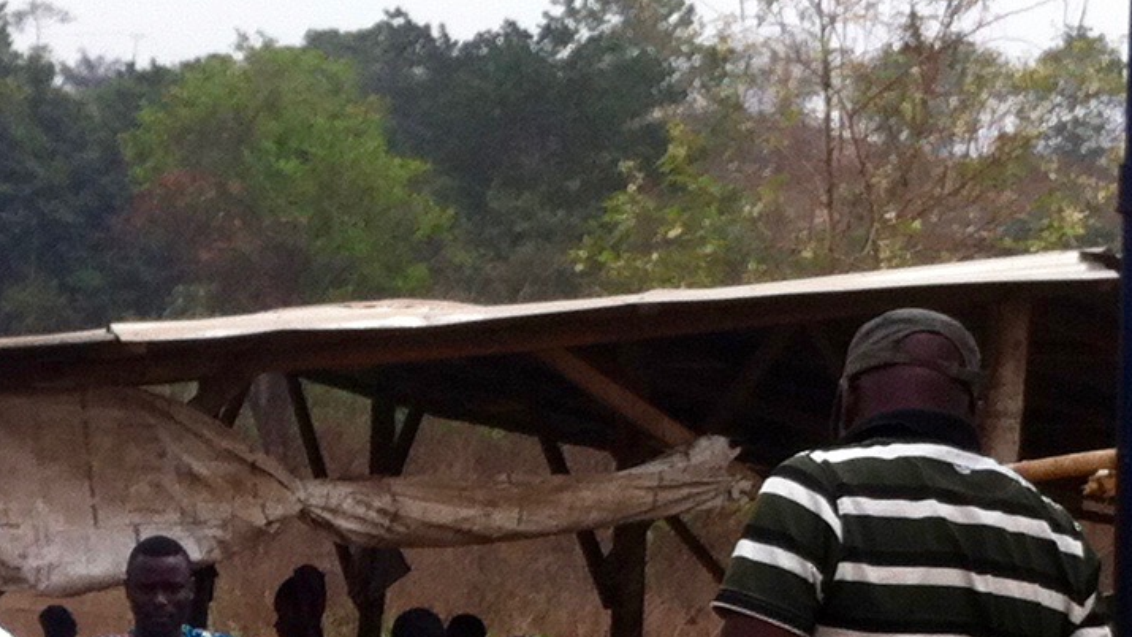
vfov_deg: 8.5
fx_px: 4142
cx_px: 491
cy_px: 1141
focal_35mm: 138
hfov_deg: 15.6
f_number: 2.8
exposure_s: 1/838
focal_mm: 3.85
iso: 80
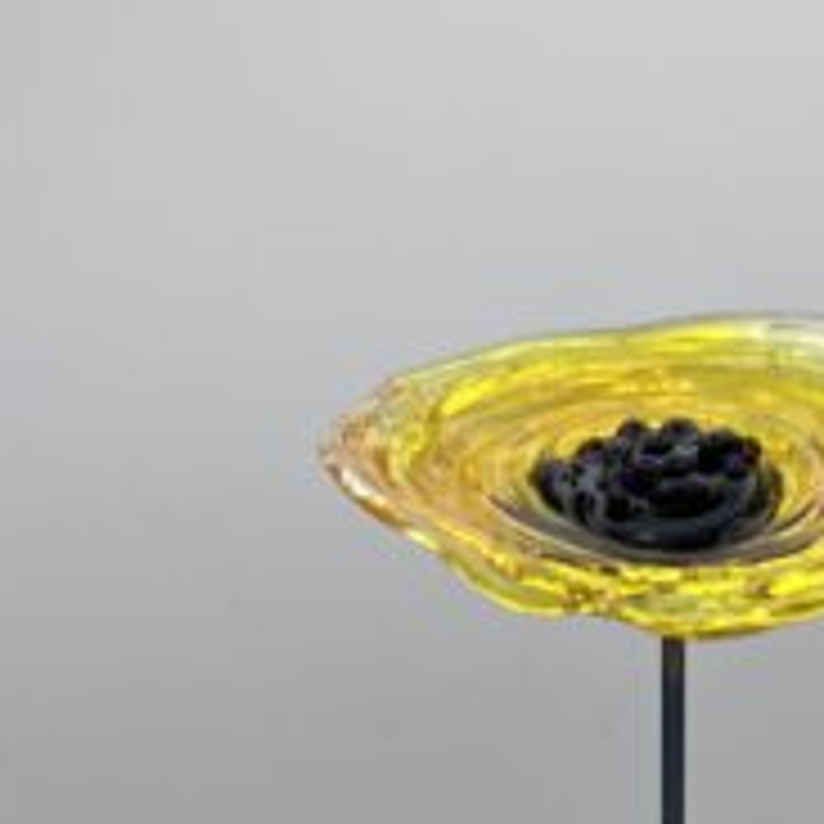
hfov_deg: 25.3
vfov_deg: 23.7
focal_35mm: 67
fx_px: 1804
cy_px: 966
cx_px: 662
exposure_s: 1/1779
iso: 50
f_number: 1.5
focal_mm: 5.7
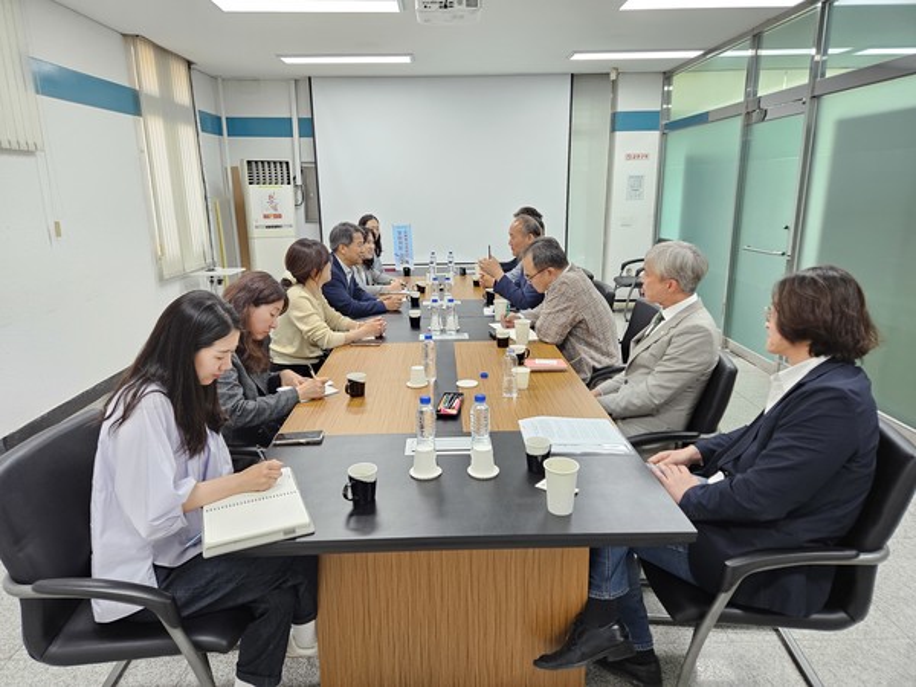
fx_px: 609
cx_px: 458
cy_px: 344
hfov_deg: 73.9
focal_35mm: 23
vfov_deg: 58.9
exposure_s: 1/120
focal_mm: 5.4
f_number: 1.8
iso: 400
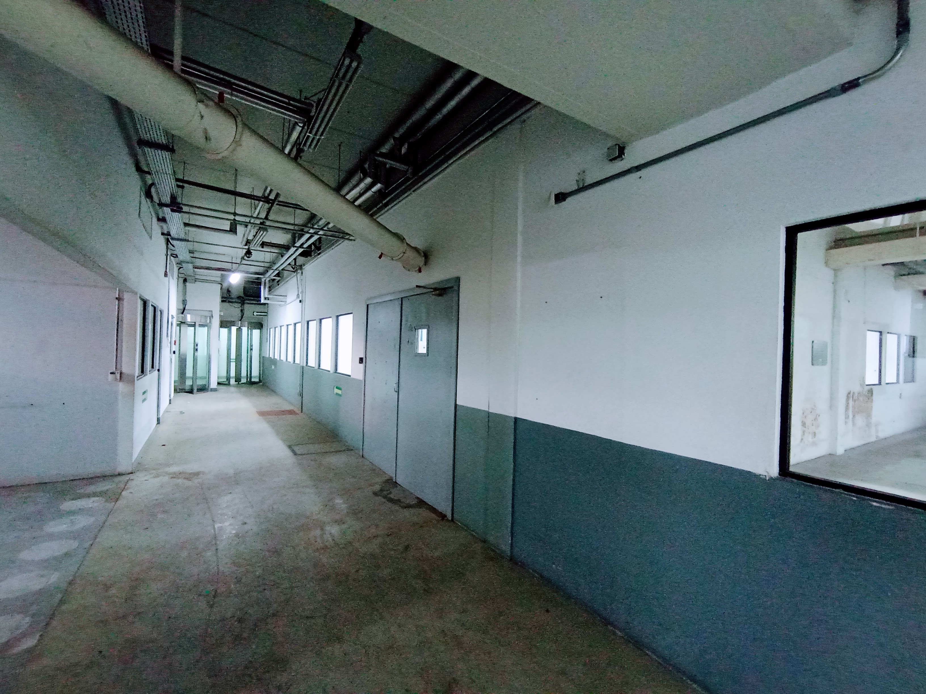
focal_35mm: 16
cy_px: 347
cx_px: 463
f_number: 2.2
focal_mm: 1.65
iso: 568
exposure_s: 1/24
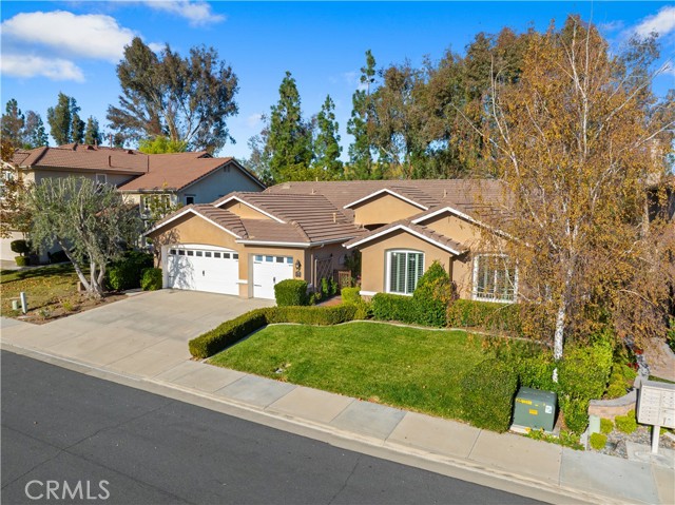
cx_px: 338
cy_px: 252
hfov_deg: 71.6
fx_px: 468
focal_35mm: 24
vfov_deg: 56.8
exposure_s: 1/60
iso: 100
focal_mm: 12.29
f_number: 4
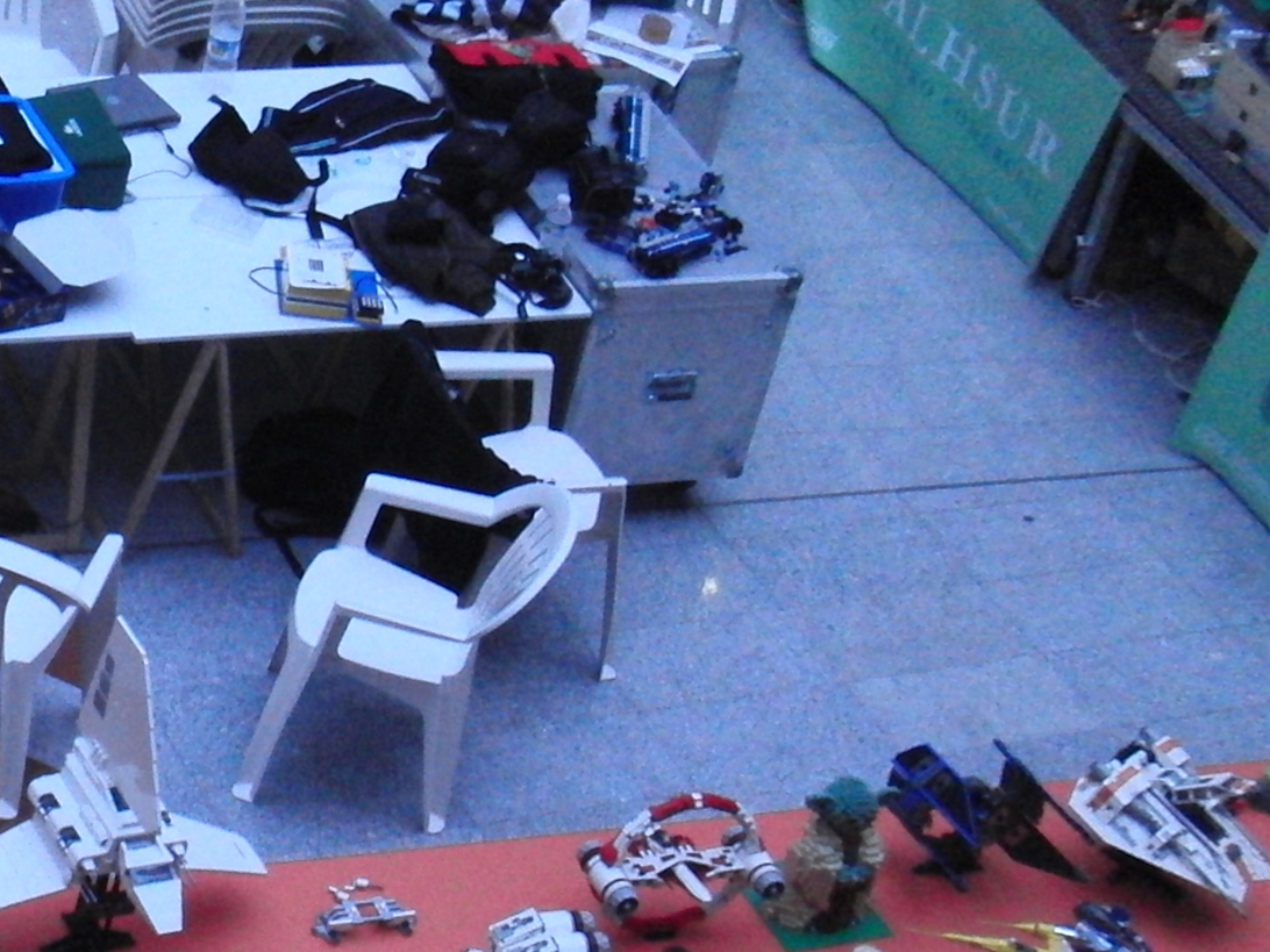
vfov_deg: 15.1
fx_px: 3595
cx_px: -206
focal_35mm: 98
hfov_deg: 19.0
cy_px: 443
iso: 400
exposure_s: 1/80
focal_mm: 6.66
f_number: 3.9
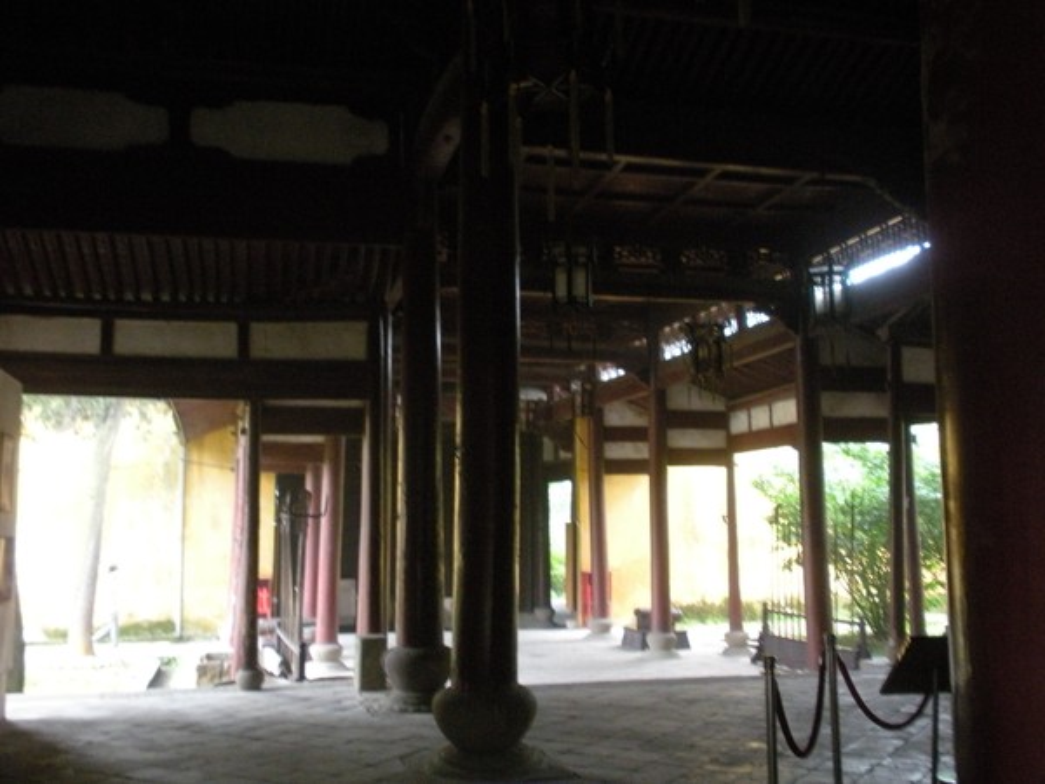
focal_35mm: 36
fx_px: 1087
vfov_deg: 39.7
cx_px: 522
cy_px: 392
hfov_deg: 51.4
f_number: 3.5
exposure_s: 1/8
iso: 400
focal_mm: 6.3
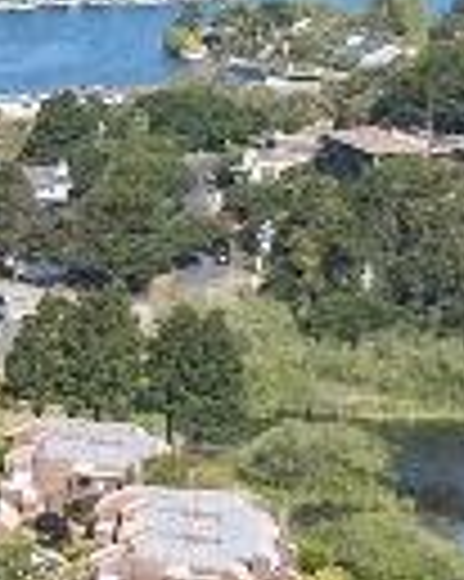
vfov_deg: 8.0
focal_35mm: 240
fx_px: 4125
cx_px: -2473
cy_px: 463
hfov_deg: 4.5
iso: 120
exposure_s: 1/1250
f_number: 2.8
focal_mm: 8.38
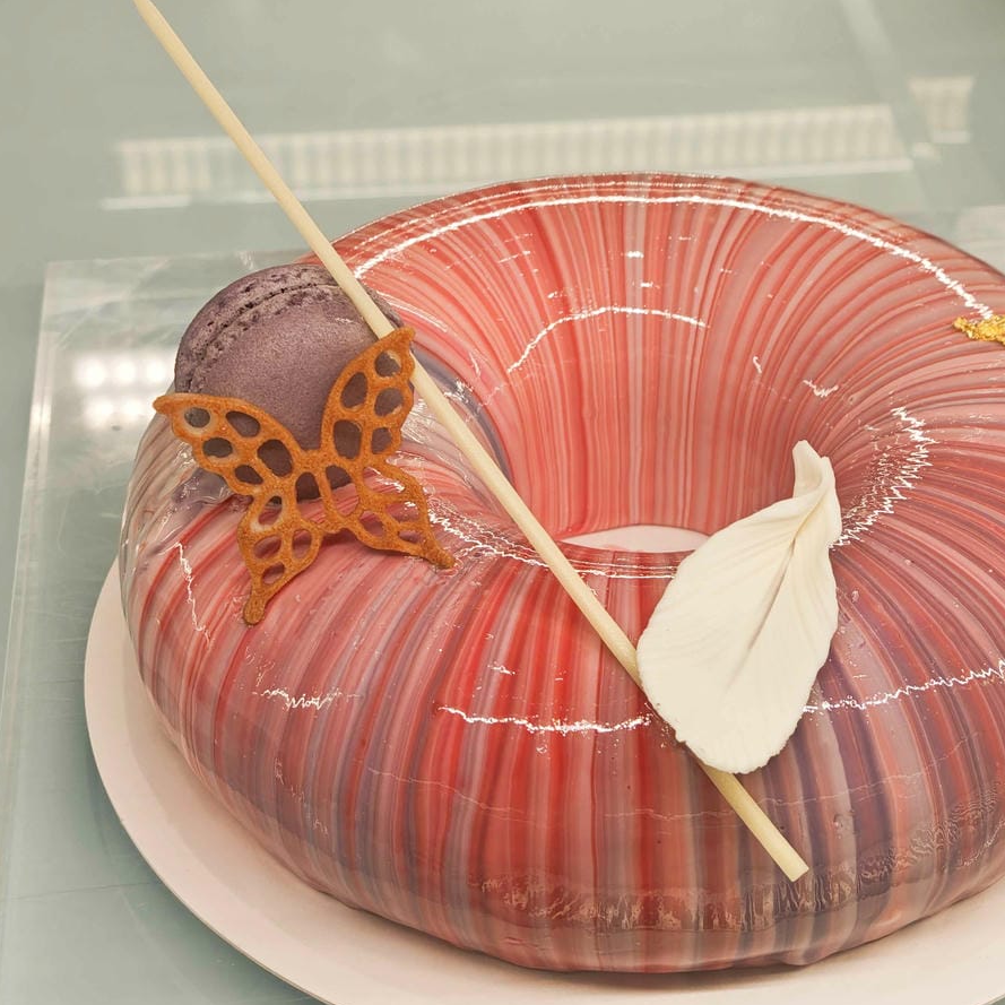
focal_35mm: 74
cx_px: 617
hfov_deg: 23.3
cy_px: 506
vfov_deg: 23.4
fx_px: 2431
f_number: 2.8
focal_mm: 8.72
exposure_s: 1/120
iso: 136
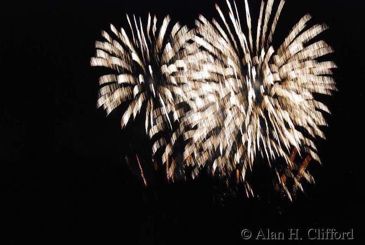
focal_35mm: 110
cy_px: 119
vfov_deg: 12.5
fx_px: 1116
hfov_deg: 18.6
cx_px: 178
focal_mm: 70
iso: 1600
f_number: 5
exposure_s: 1/8
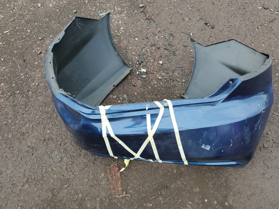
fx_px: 234
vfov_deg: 48.2
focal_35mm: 29
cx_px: 154
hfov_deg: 61.5
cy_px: 110
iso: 50
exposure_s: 1/244
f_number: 1.5
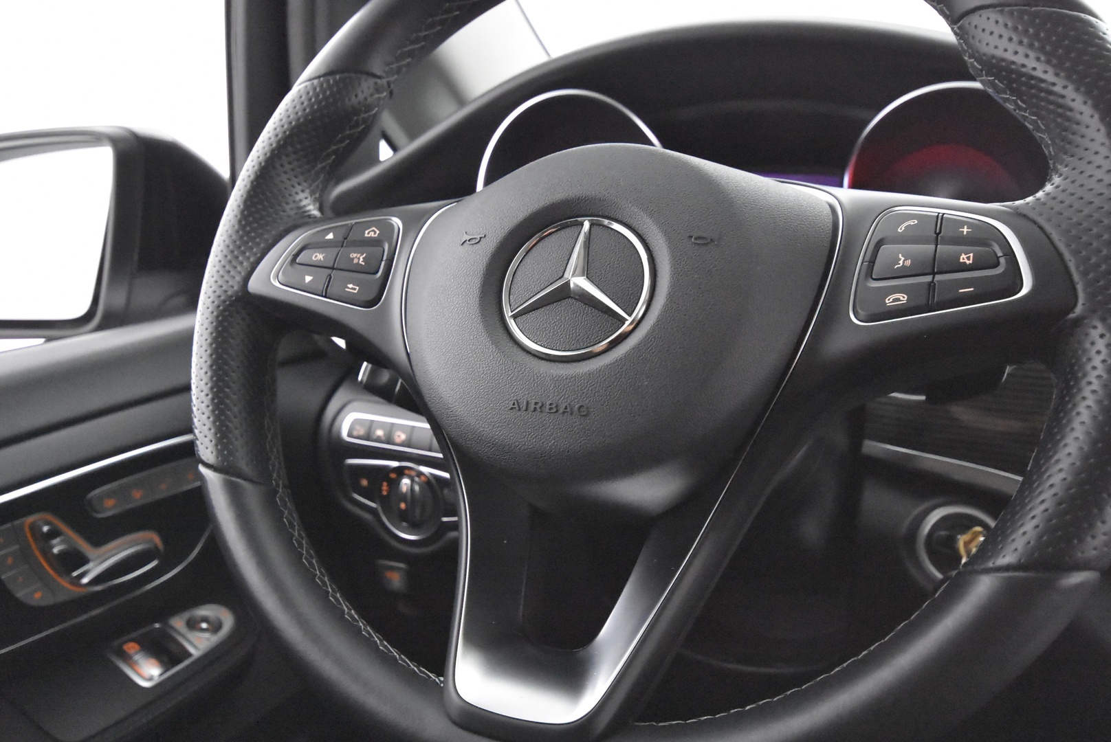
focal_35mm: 30
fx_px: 926
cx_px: 556
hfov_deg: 61.9
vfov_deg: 43.7
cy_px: 371
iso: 12800
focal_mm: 20
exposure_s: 1/40
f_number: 5.6
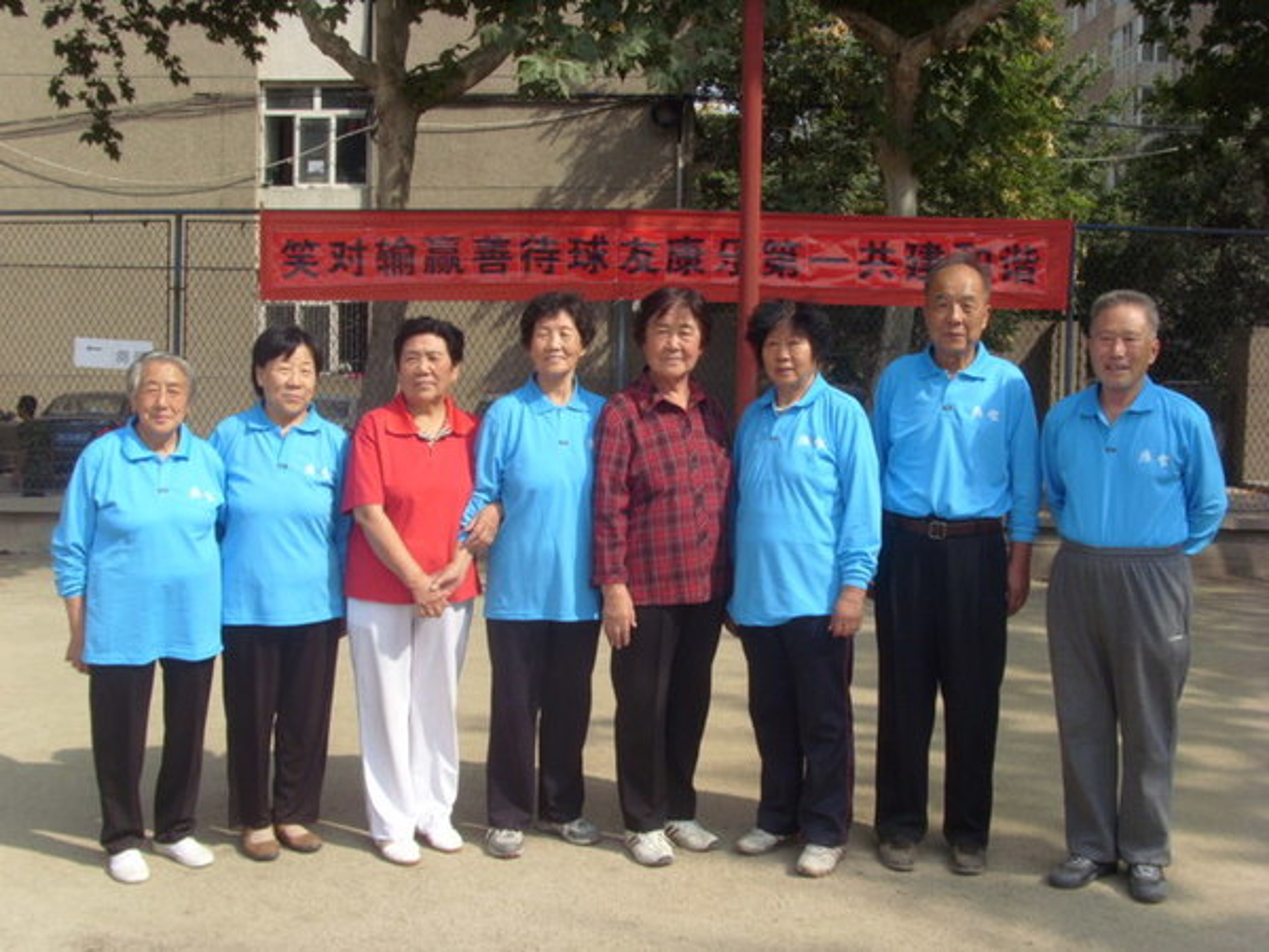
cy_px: 476
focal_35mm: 36
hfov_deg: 51.4
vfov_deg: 39.7
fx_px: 1320
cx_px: 634
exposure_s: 1/250
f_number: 5.5
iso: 80
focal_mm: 6
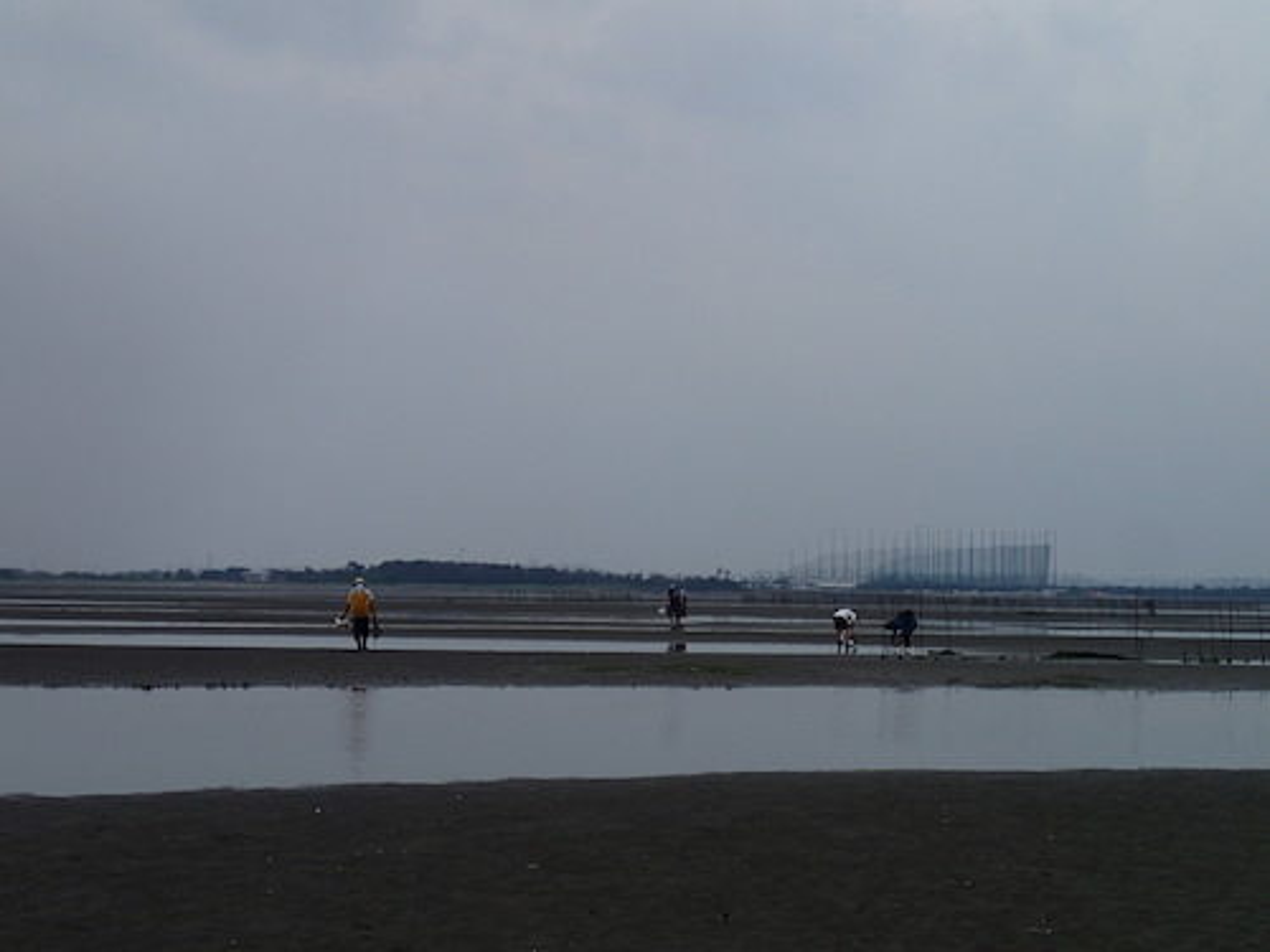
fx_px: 2238
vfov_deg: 24.0
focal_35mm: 61
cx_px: 635
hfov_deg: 31.7
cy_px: 476
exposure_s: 1/160
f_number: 14
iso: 100
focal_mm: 11.01
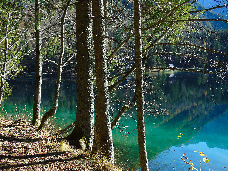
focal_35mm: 40
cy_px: 86
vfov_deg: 36.0
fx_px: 263
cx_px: 114
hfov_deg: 46.8
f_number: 3.9
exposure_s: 1/200
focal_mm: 7.1
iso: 80
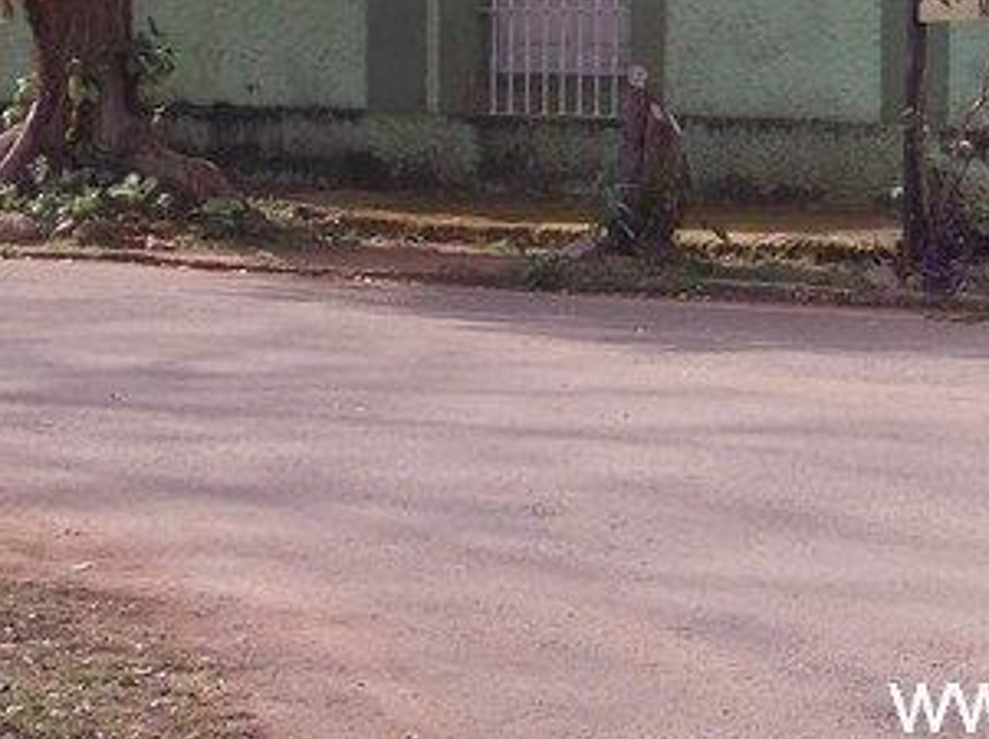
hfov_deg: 15.1
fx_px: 3710
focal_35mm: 130
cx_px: 785
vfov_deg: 11.2
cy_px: -118
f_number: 7.2
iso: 80
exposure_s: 1/125
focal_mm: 7.2
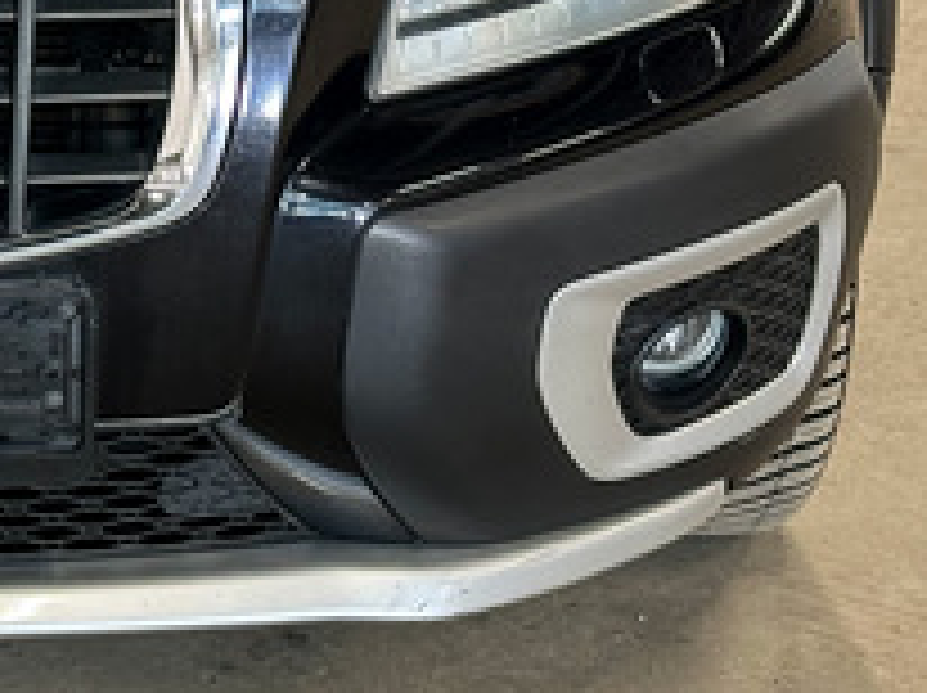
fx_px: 3745
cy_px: -238
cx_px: -306
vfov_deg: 10.3
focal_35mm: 140
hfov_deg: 13.6
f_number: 1.8
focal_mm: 6.86
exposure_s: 1/35
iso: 200
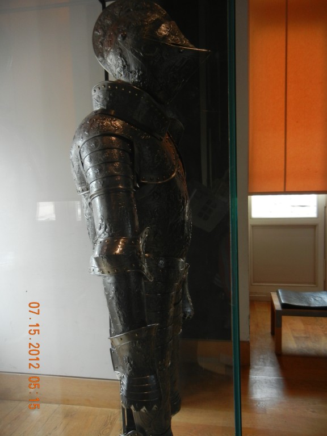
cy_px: 218
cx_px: 164
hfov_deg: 46.8
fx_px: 378
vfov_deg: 60.0
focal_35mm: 30
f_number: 3.5
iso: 304
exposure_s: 1/73.5
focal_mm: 5.4
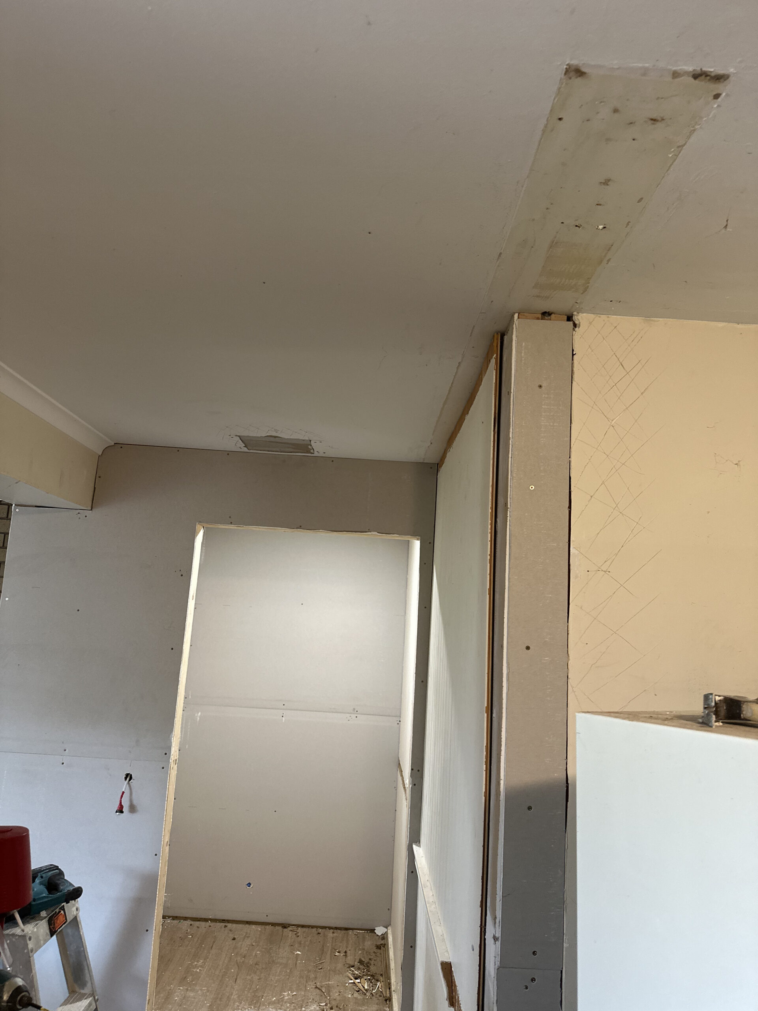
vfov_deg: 71.6
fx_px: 701
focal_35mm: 24
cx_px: 379
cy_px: 506
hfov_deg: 56.8
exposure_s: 1/60
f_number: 1.78
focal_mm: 6.86
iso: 250
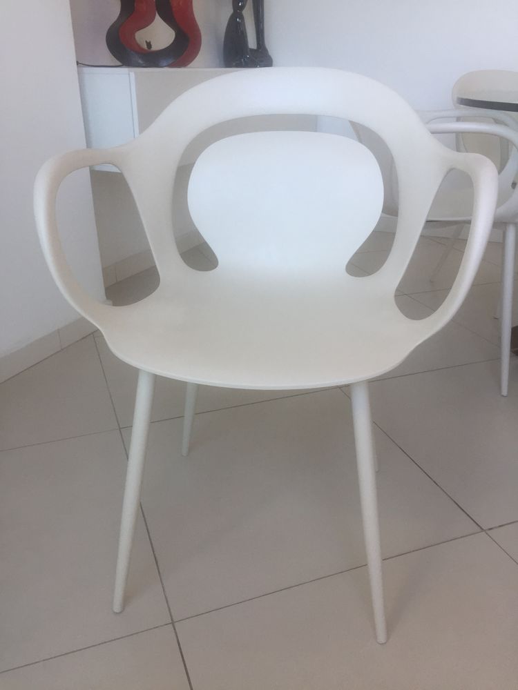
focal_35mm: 29
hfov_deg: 48.2
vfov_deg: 61.7
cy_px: 345
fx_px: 579
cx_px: 259
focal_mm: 4.15
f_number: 2.2
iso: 50
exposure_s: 1/100
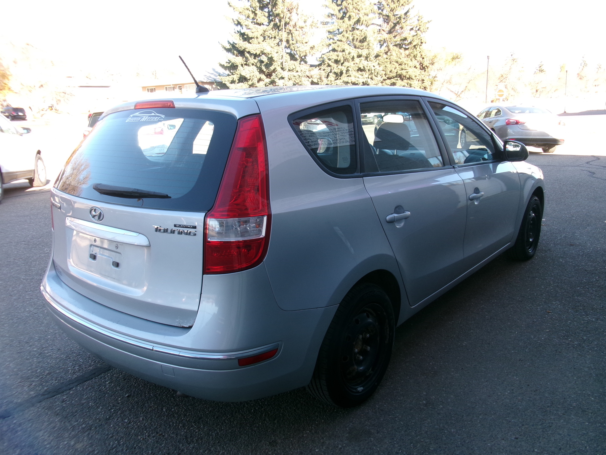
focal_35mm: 28
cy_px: 228
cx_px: 303
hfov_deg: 63.4
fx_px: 490
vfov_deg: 49.7
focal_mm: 5.1
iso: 100
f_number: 3.9
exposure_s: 1/100
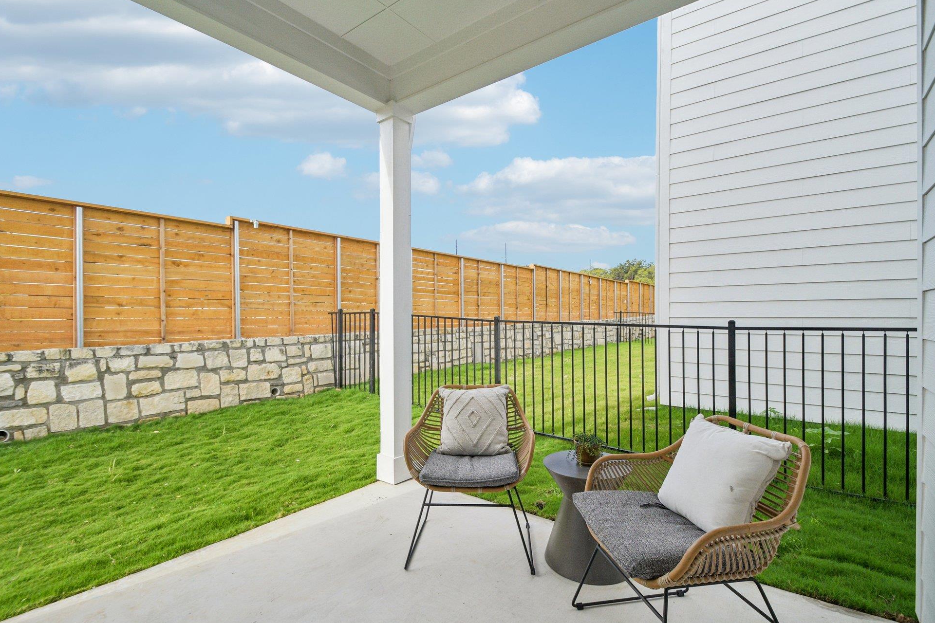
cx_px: 473
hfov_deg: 96.7
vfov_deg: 73.7
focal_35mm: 16
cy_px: 299
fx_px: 416
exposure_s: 1/640
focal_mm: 10
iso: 400
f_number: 8
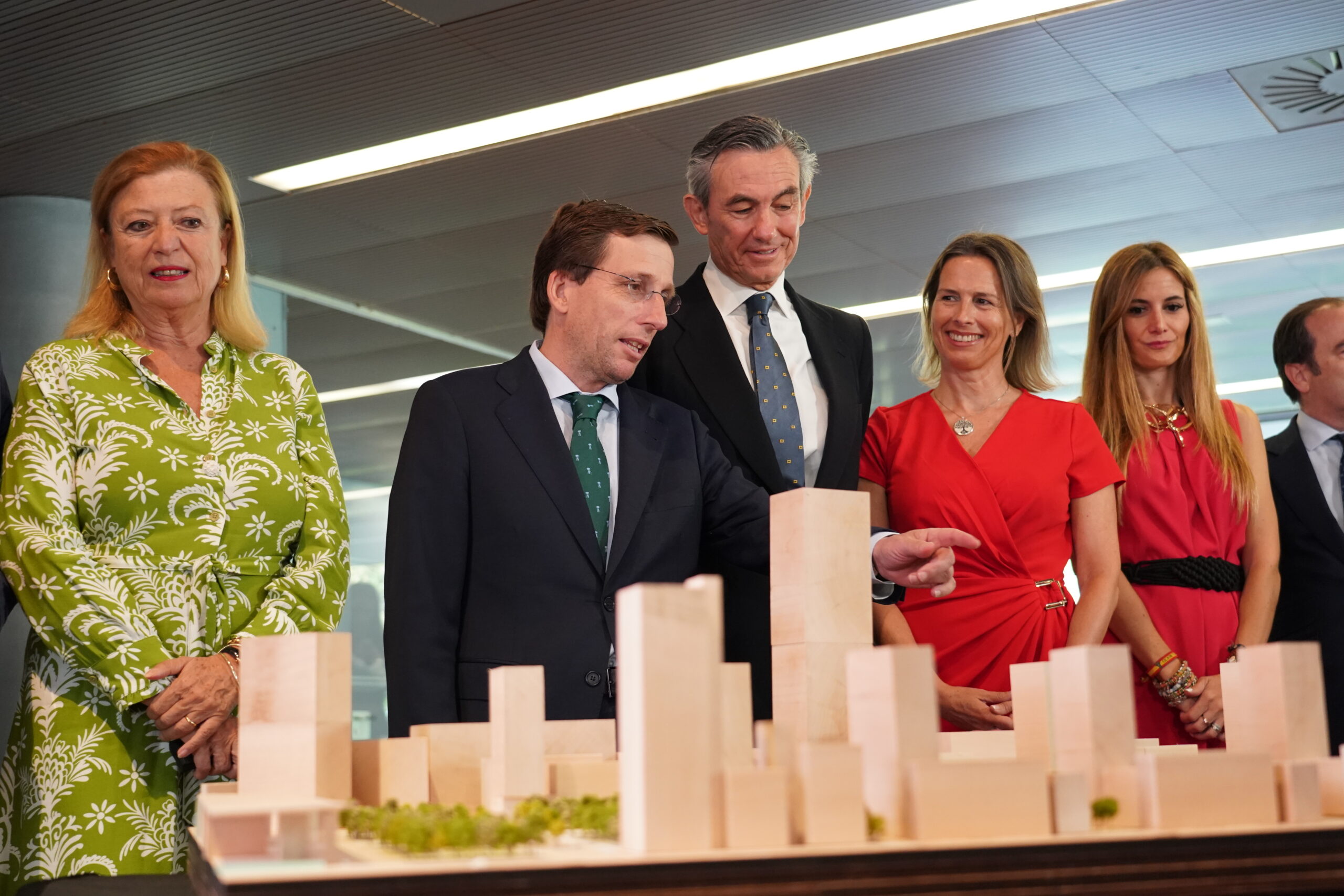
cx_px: 672
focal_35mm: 46
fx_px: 1717
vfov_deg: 29.2
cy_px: 448
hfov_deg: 42.7
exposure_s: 1/250
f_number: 4
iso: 3200
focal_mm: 46
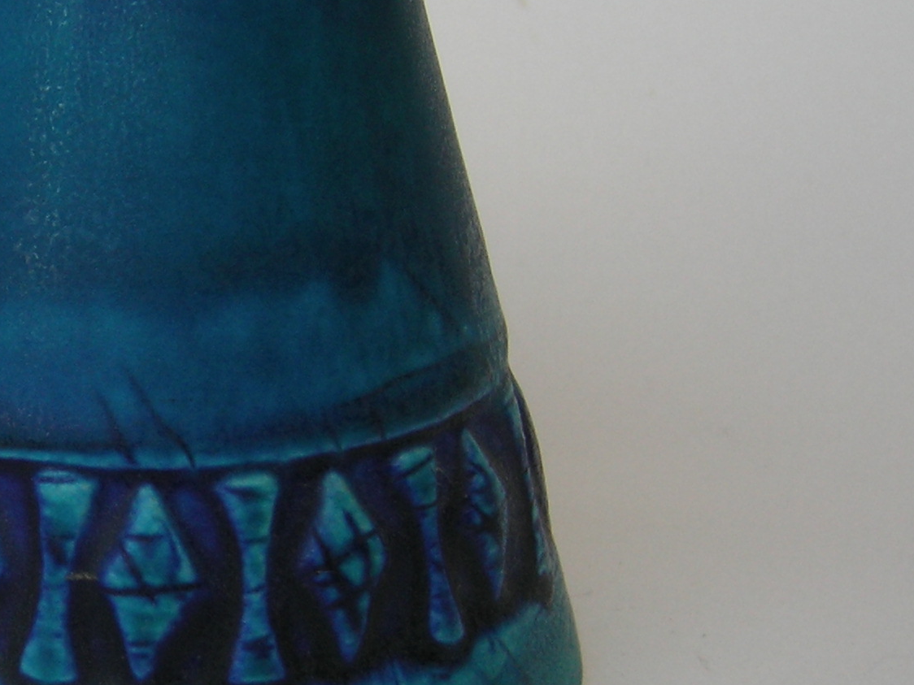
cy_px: 245
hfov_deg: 22.7
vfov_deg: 17.7
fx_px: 2192
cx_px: 15
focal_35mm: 83
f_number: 2.8
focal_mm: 60
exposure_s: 1/90
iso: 64
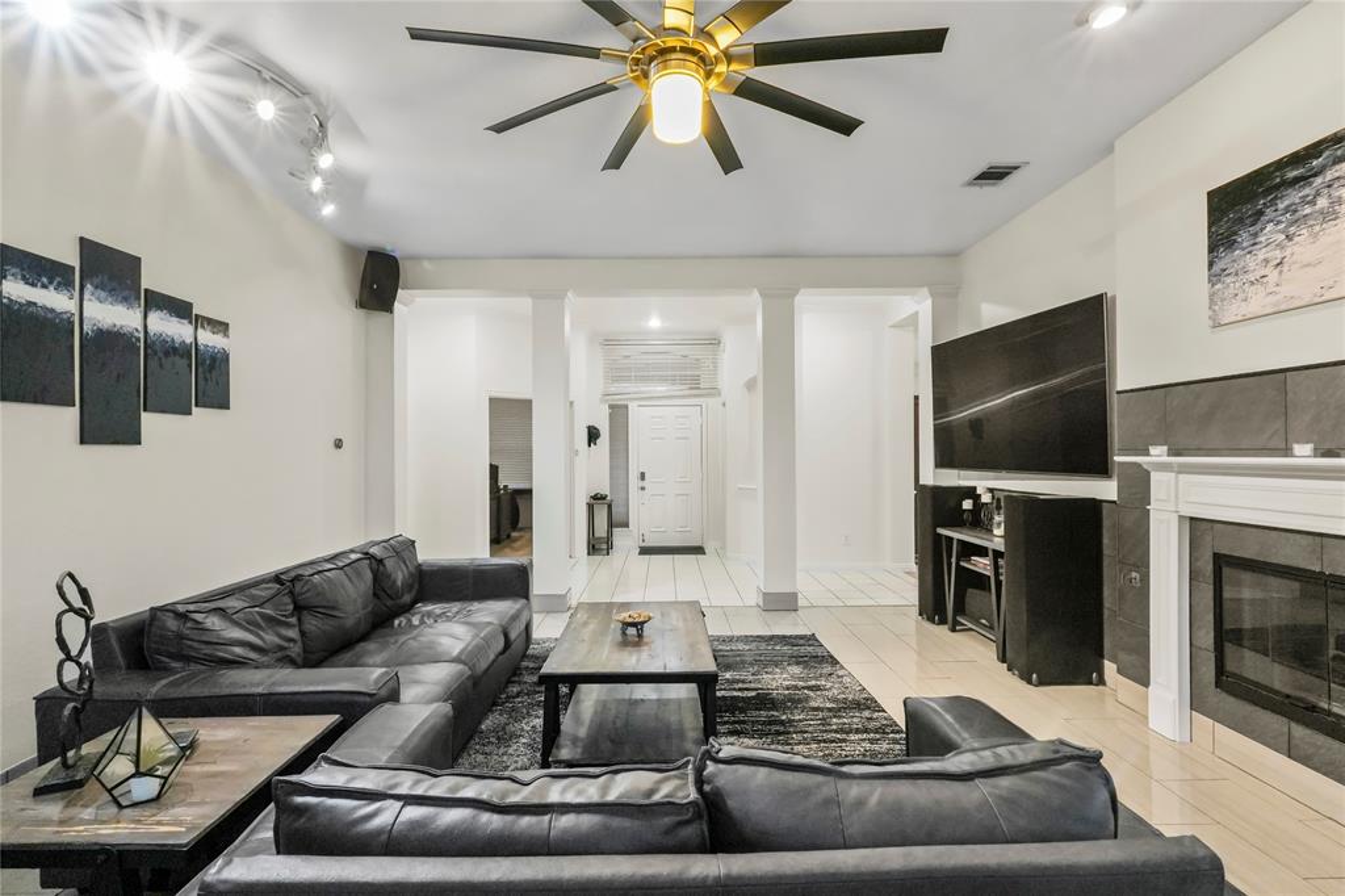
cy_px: 448
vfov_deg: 72.0
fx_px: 616
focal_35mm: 16
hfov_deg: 95.0
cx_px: 672
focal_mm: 11
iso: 1600
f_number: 9
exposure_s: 1/50
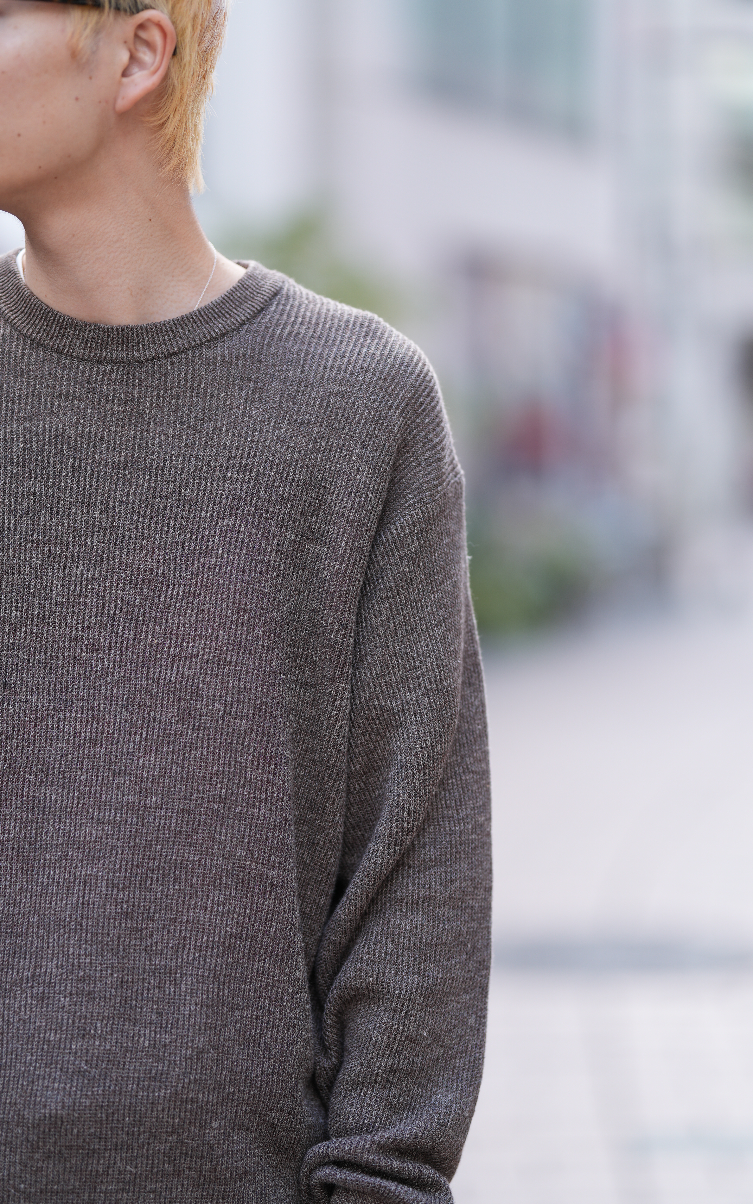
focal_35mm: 87
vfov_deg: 23.8
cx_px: 392
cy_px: 601
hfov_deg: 15.0
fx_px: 2857
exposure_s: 1/400
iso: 100
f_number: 1.4
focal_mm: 85
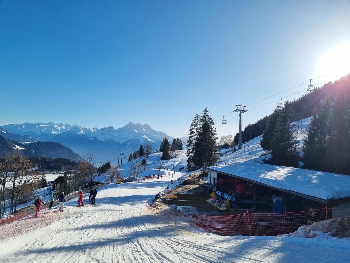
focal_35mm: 26
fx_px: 263
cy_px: 132
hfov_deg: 67.3
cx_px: 175
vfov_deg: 53.1
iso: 50
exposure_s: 1/4128
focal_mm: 5.4
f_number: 1.8
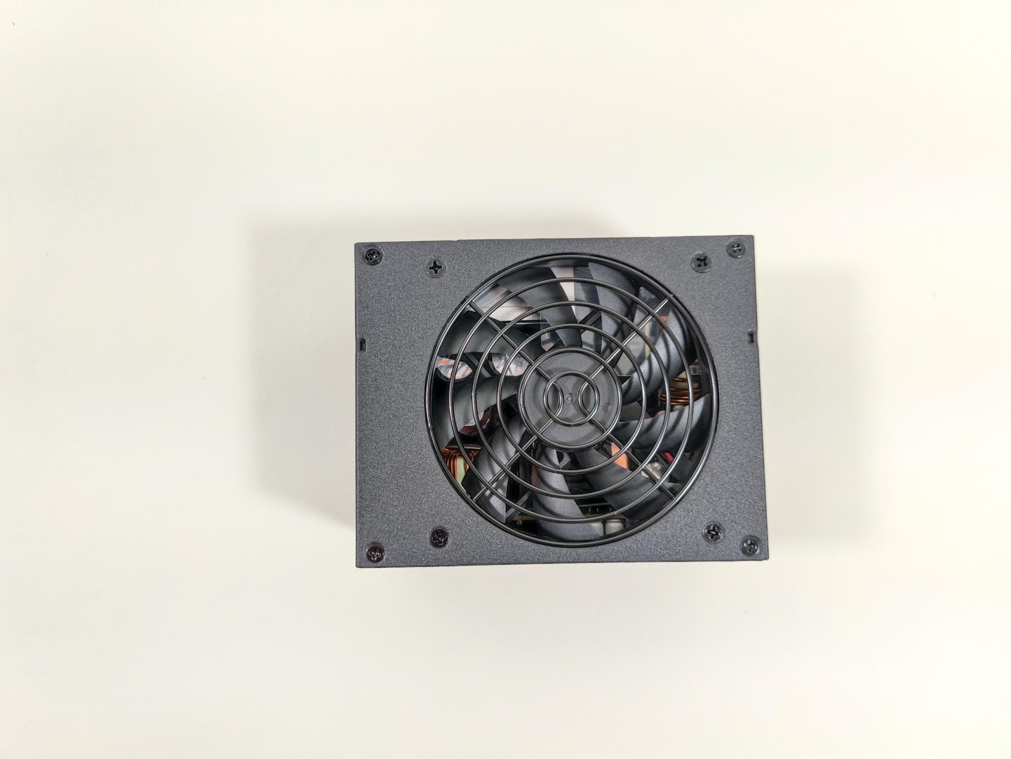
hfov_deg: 71.6
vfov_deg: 56.8
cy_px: 380
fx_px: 701
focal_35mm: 24
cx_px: 506
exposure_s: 1/33
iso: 452
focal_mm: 6.78
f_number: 1.85
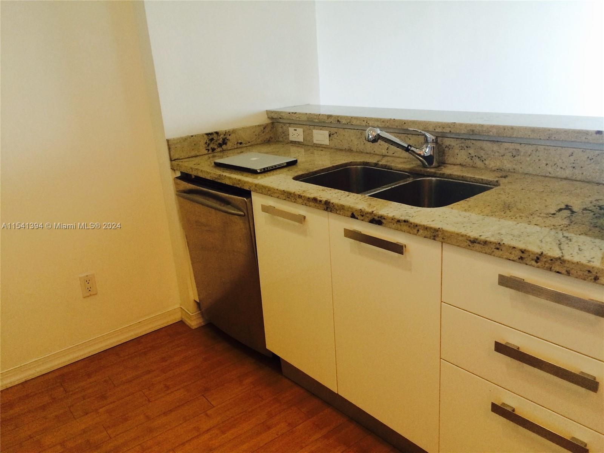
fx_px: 506
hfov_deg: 61.7
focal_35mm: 29
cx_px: 302
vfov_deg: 48.2
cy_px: 226
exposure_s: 1/30
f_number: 2.2
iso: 50
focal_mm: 4.15
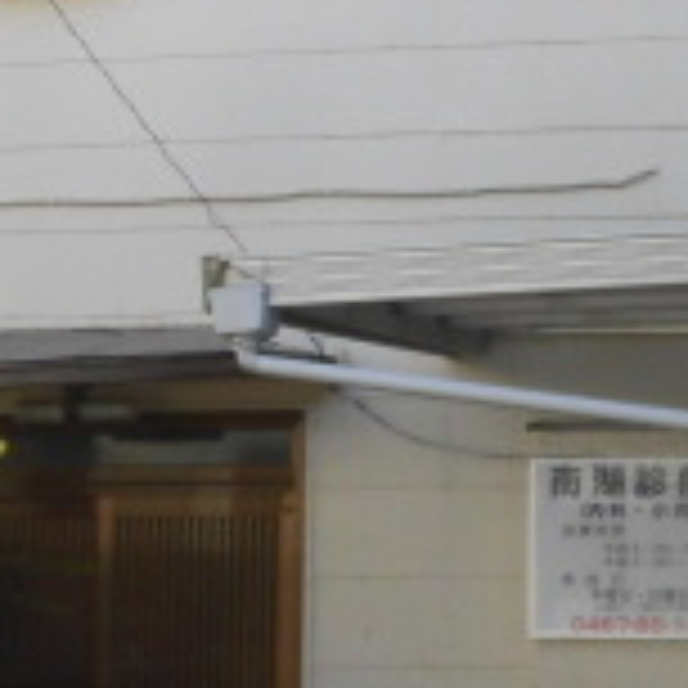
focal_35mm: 89
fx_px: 2001
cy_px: 508
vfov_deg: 19.4
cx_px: 719
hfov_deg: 18.9
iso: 100
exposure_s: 1/640
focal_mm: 4.3
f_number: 3.1
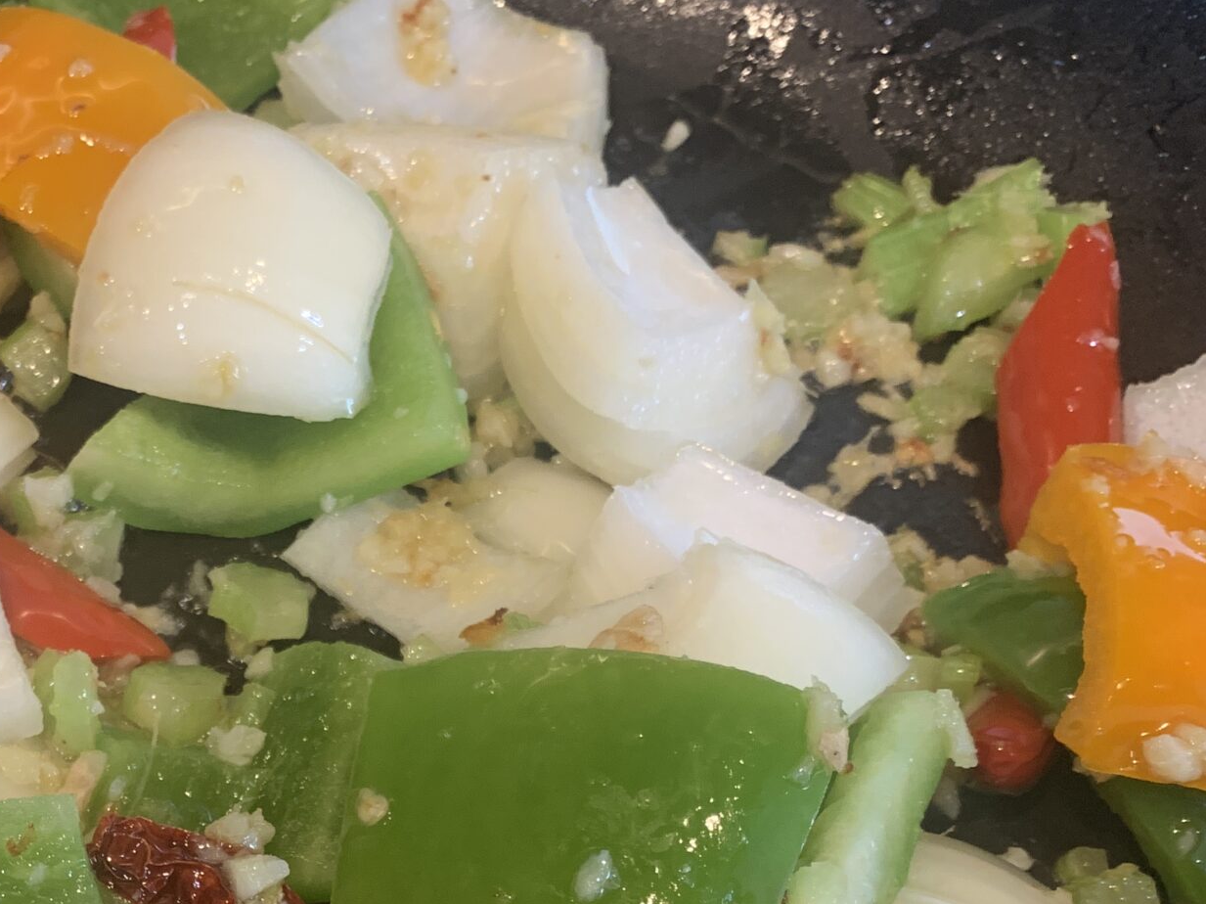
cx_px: 205
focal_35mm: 54
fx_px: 1881
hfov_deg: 34.2
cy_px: 812
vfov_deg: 26.1
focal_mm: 4.25
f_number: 1.8
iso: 160
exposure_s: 1/50
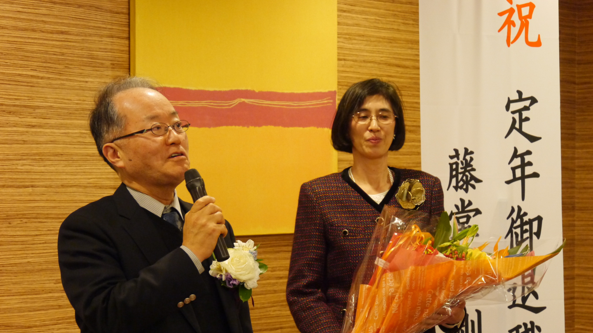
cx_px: 298
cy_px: 213
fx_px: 1384
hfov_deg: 24.2
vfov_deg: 13.7
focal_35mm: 88
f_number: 4.7
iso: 1600
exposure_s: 1/30
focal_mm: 40
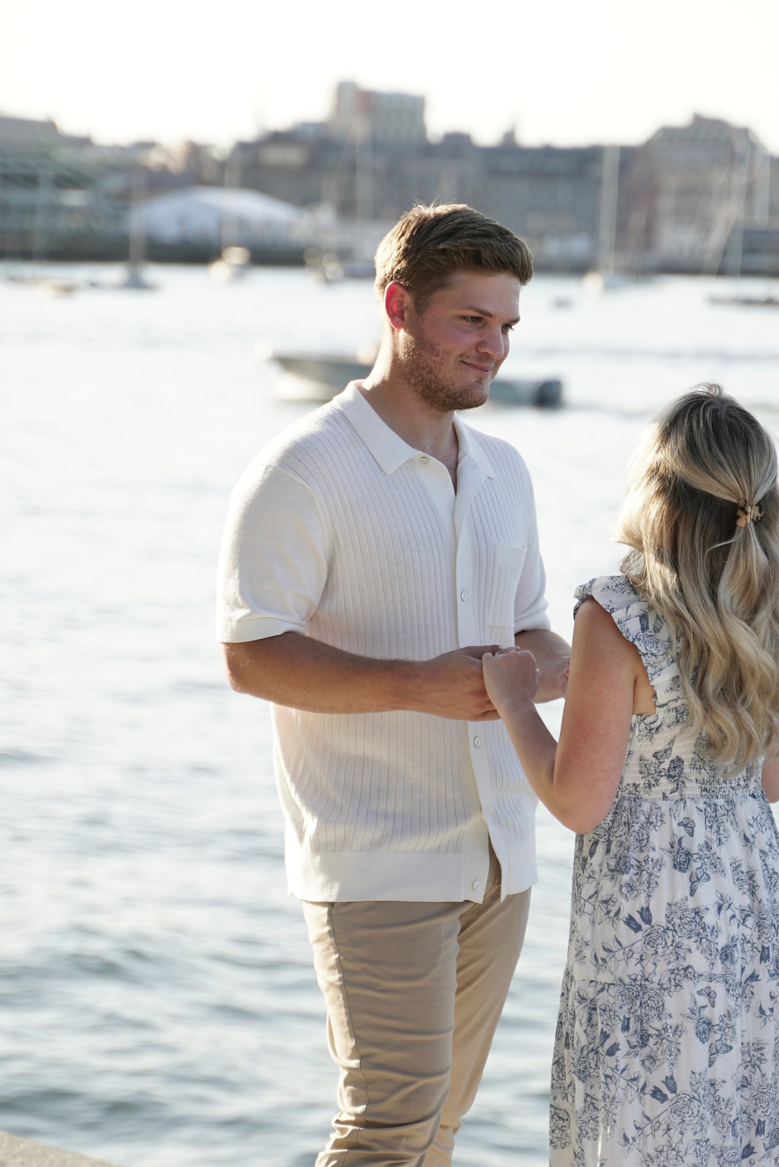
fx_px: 3730
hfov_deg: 11.9
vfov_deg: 17.8
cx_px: 541
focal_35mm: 115
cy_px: 759
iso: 100
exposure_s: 1/640
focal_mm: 75
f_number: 2.8
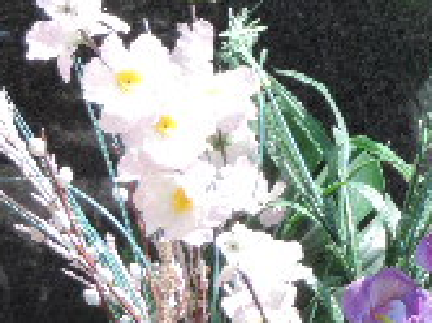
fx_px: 3365
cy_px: -130
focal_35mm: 270
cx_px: 609
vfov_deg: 5.5
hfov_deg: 7.2
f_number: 3.9
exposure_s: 1/200
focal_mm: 12.4
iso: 80
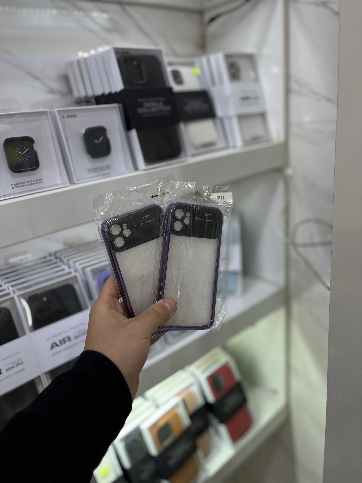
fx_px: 363
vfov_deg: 67.3
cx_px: 181
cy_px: 242
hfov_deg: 53.1
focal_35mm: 26
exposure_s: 1/100
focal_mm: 5.1
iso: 50
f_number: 1.6
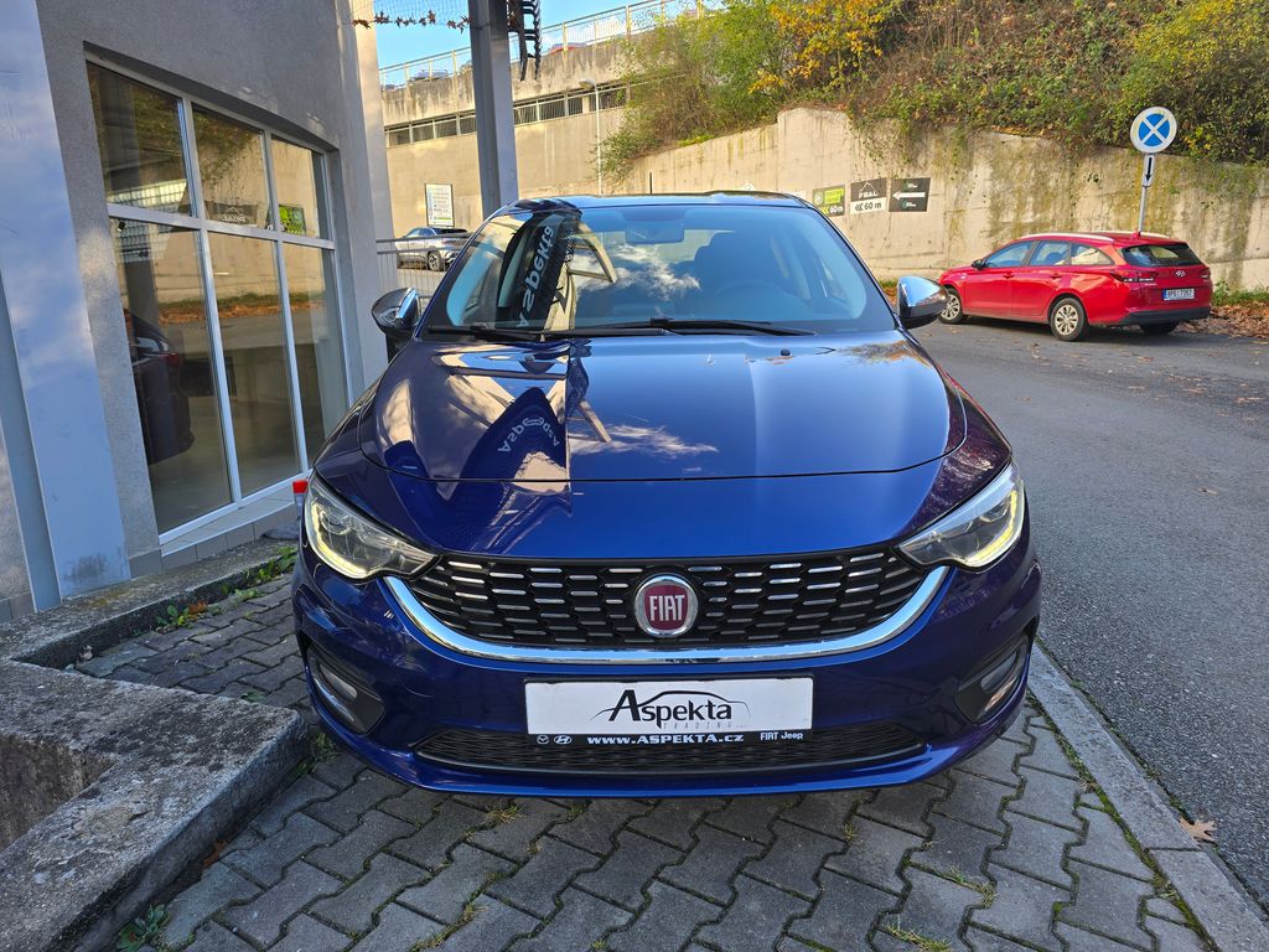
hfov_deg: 73.9
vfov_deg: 58.9
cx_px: 634
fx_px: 843
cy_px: 476
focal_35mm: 23
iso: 20
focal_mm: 6.3
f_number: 1.7
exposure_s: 1/180
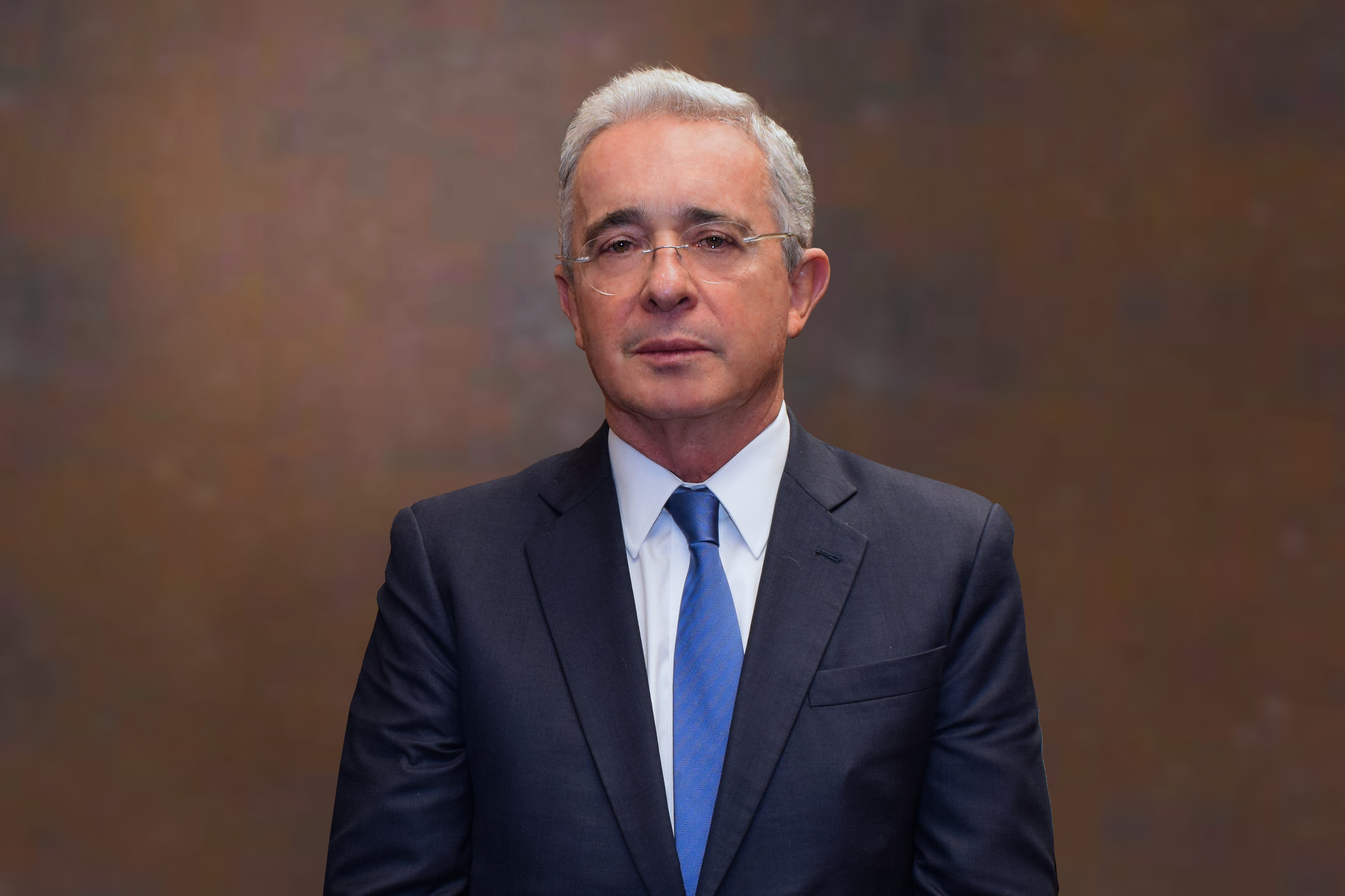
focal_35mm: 36
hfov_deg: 53.1
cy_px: 448
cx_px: 672
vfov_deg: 36.9
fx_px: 1345
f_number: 6.3
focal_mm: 24
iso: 800
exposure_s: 1/50
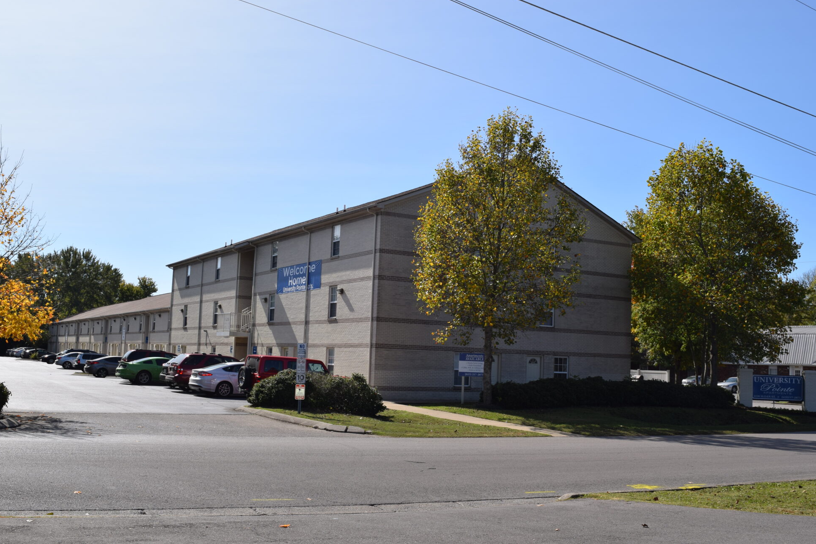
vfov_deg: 35.0
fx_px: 861
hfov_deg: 50.7
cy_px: 276
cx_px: 398
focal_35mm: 38
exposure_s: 1/200
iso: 100
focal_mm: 24
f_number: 11
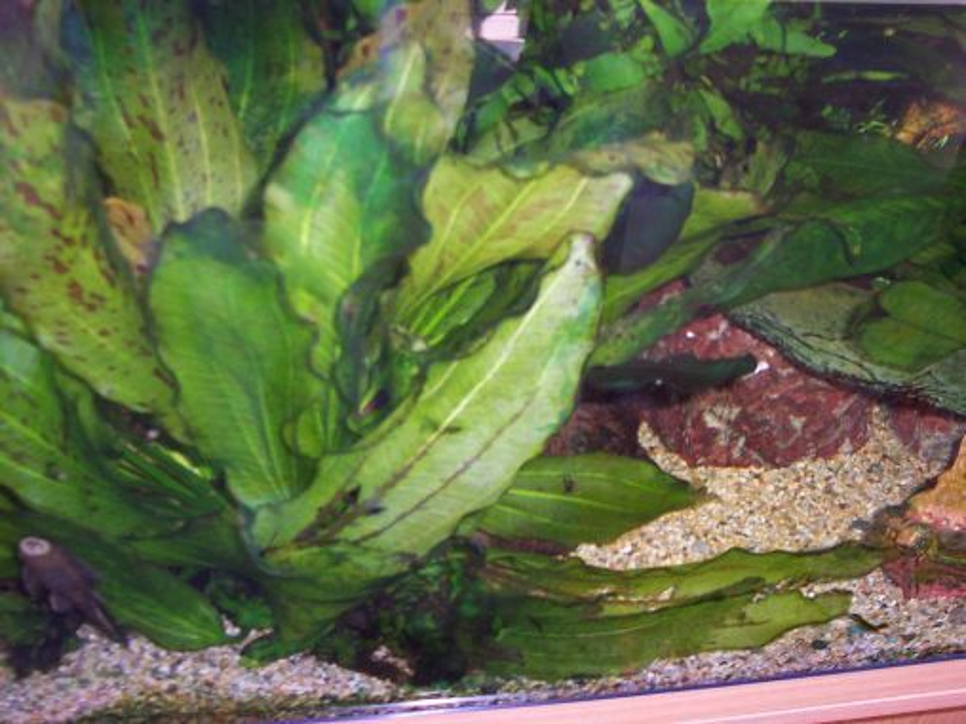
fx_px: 1033
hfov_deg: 50.1
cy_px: 362
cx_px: 483
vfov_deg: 38.7
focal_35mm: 37
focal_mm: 5.6
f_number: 2.8
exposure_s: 1/60
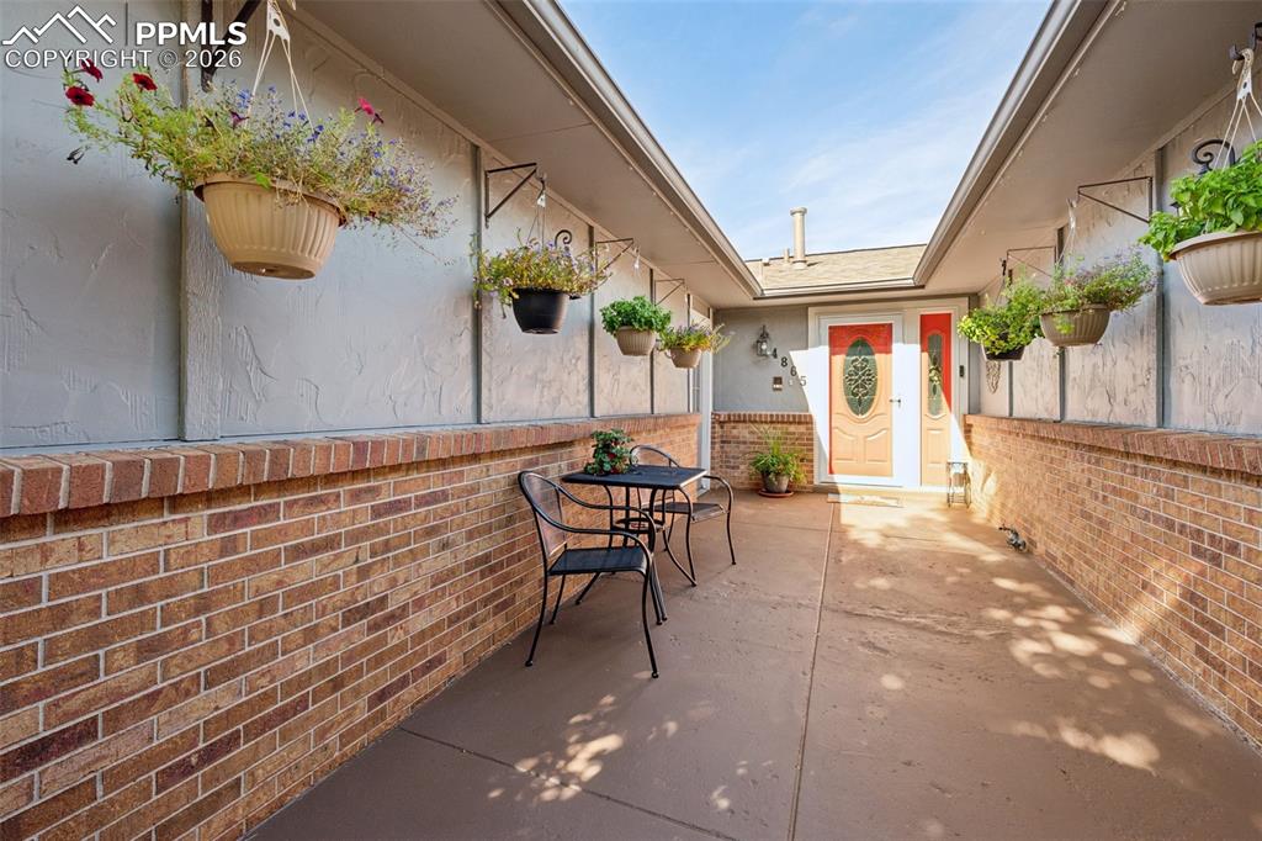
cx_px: 631
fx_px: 526
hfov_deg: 100.4
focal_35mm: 15
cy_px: 420
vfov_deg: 77.3
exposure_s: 1/10
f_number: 11
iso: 100
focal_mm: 15
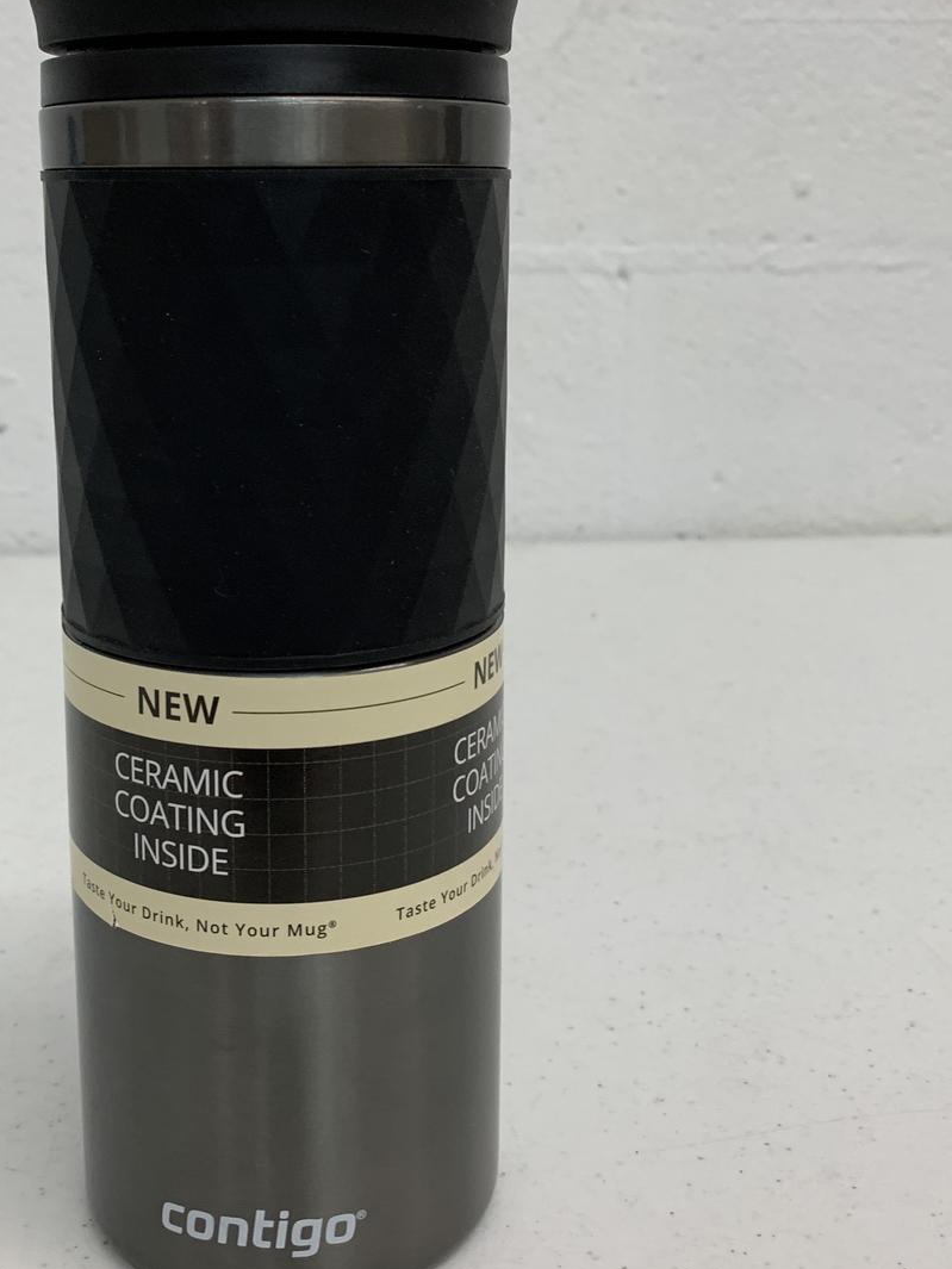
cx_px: 368
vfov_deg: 45.5
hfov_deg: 35.0
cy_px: 493
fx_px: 1503
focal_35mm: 41
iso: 80
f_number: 1.8
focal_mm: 4.25
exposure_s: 1/120
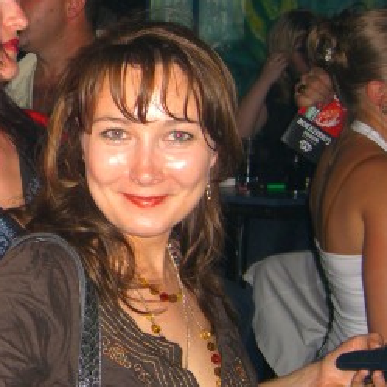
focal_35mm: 81
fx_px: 1025
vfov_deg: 21.4
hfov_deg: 20.4
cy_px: 148
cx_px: -37
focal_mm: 7.9
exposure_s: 1/60
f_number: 2.8
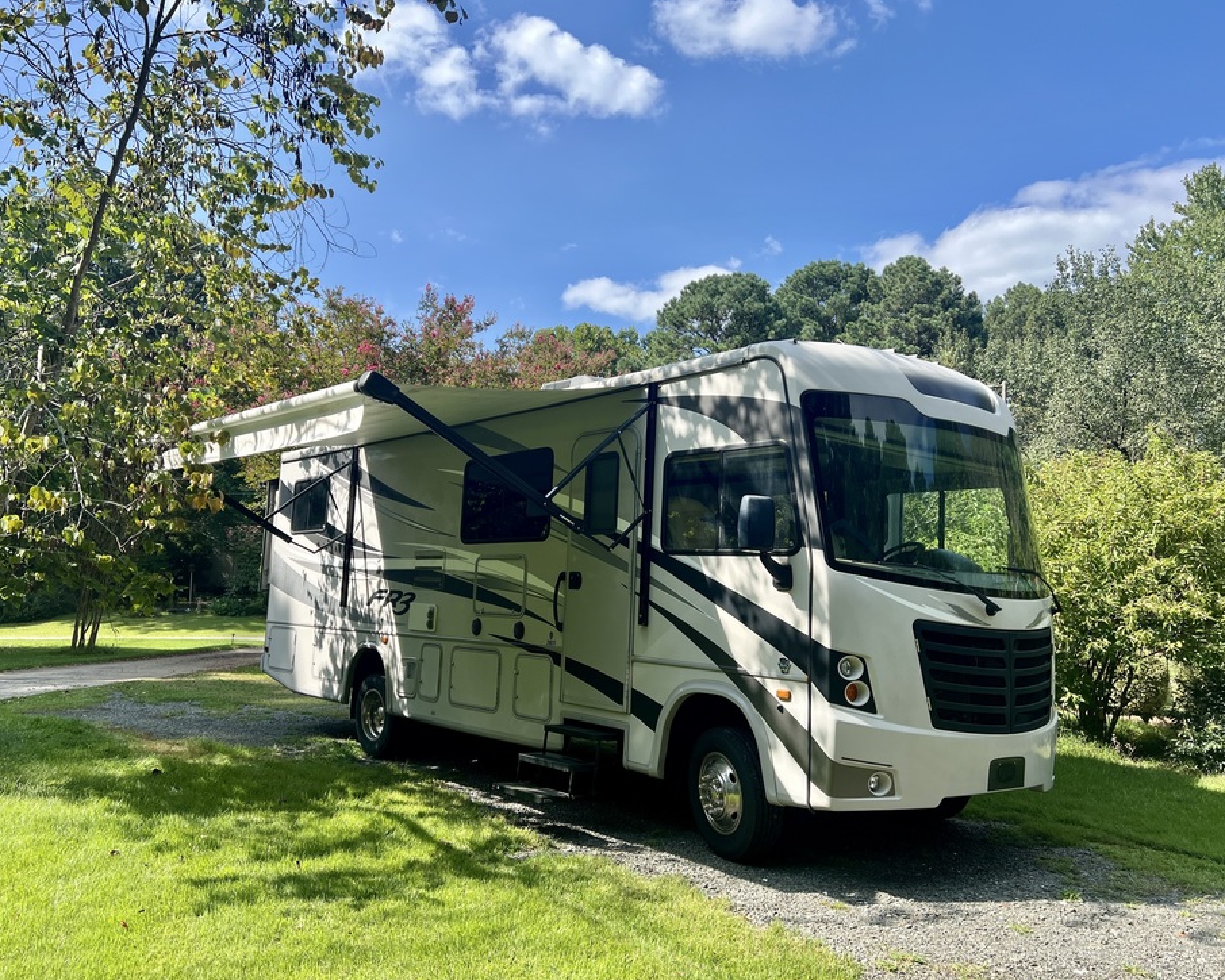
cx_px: 567
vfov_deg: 51.5
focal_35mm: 28
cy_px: 487
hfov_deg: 62.1
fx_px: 1015
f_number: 1.5
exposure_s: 1/2252
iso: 50
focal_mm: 5.7
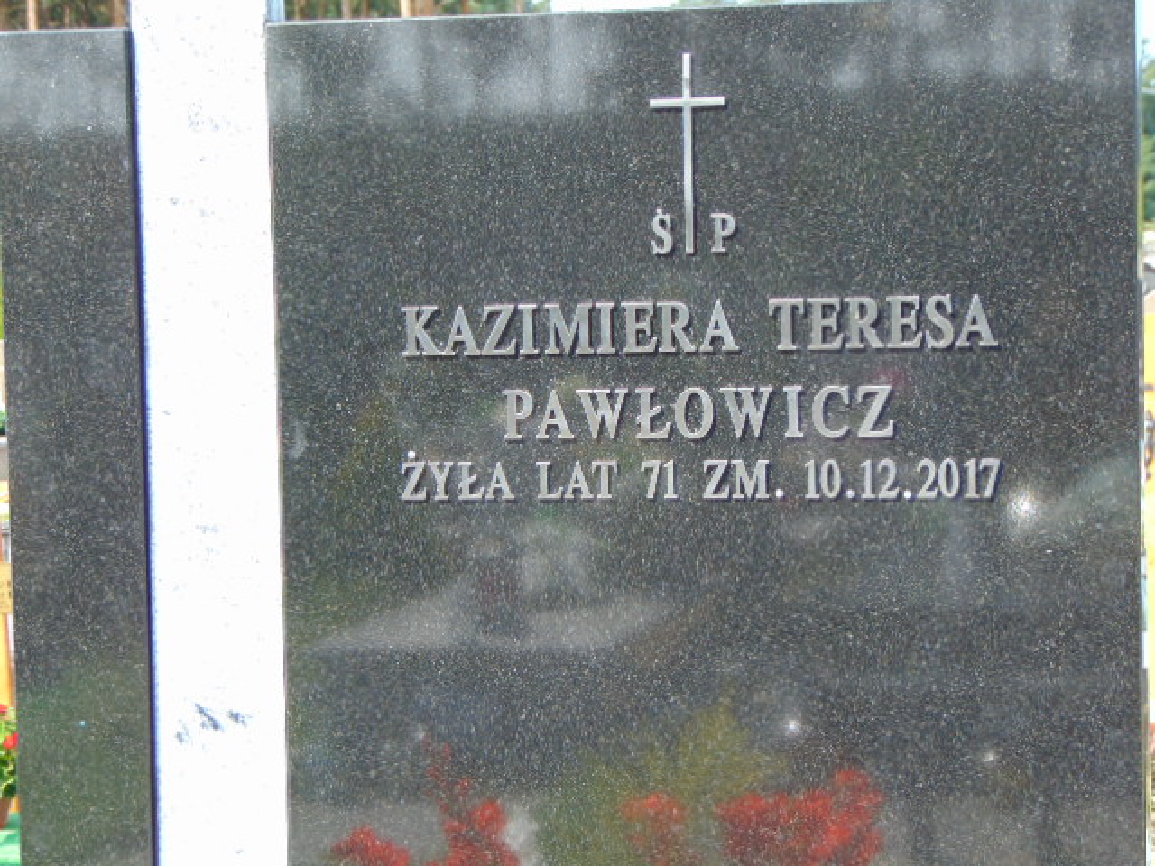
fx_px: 3604
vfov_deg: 13.7
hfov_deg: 18.2
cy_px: 433
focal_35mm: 108
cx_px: 578
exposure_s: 1/160
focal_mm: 19.4
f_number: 3.9
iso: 80
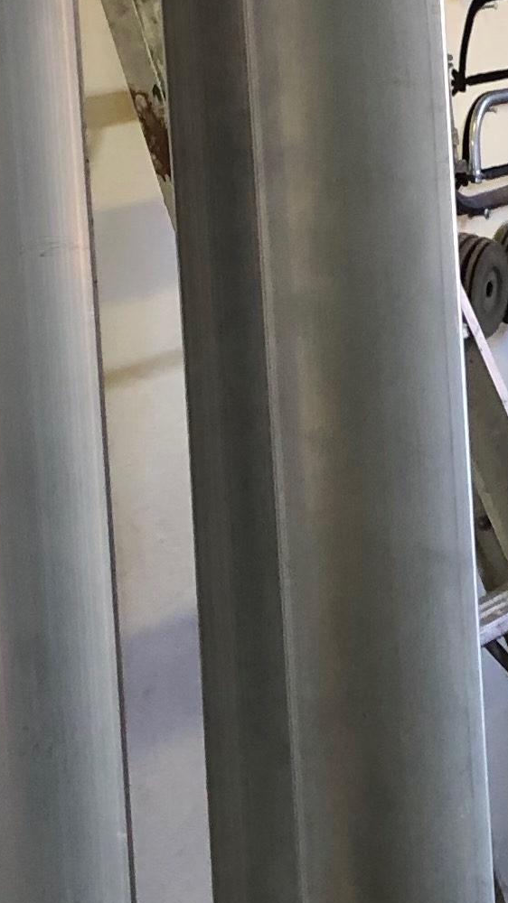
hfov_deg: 9.8
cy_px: 293
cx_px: 442
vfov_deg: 17.4
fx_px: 2947
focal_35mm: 123
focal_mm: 3.99
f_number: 1.8
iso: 40
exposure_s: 1/17
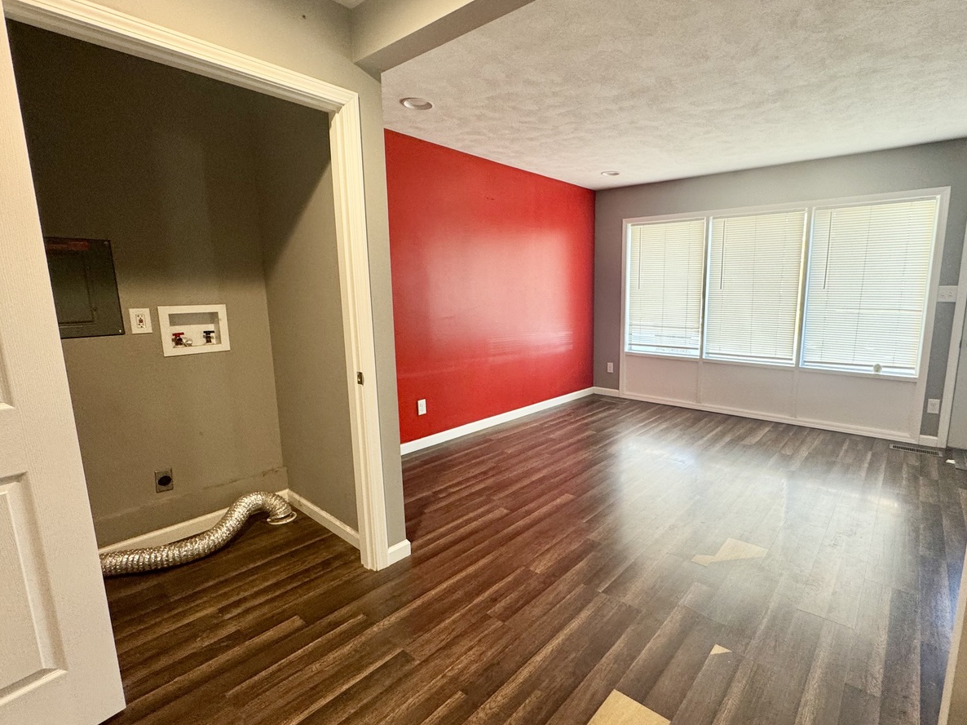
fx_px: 475
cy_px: 366
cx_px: 556
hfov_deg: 90.4
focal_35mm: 17
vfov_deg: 74.7
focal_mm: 2.22
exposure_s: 1/60
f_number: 2.2
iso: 160
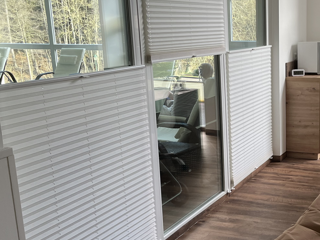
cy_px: 137
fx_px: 490
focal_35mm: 53
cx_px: 275
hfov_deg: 34.6
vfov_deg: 27.5
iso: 125
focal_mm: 5.1
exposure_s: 1/121
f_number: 1.6
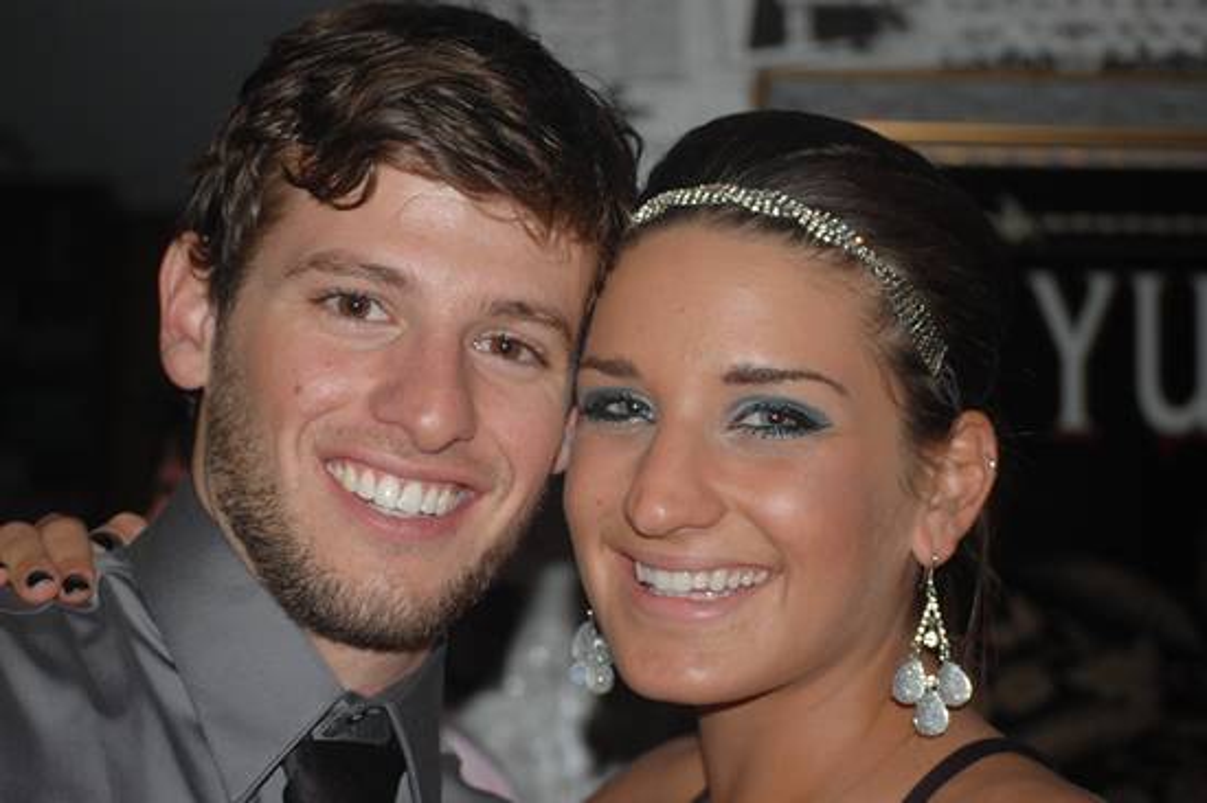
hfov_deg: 24.6
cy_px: 402
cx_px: 604
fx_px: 2764
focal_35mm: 82
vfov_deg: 16.5
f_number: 4
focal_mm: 55
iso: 400
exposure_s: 1/60
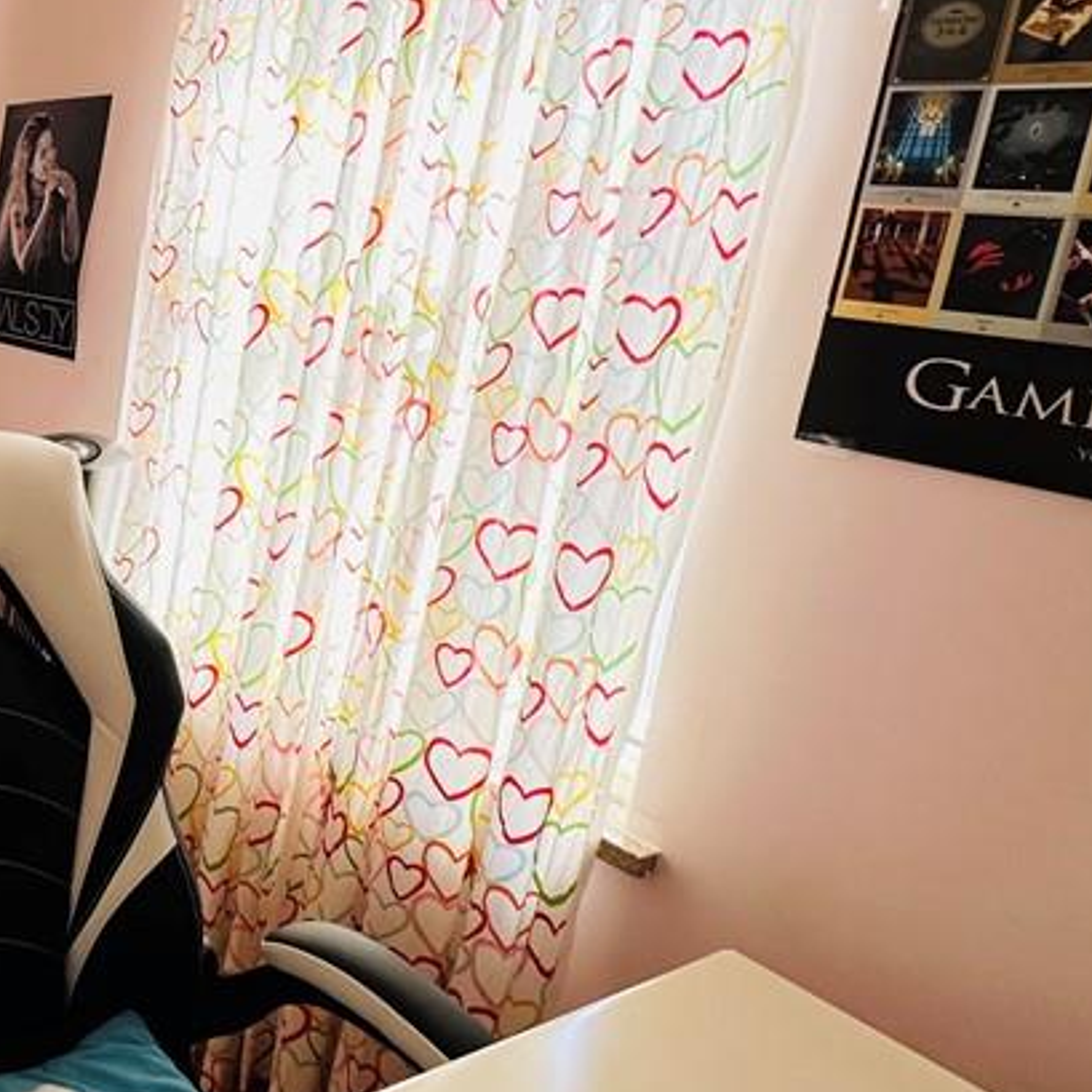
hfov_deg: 41.8
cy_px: 355
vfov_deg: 51.5
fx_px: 1106
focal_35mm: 31
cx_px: -107
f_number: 2.2
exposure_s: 1/99
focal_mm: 2.22
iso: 125
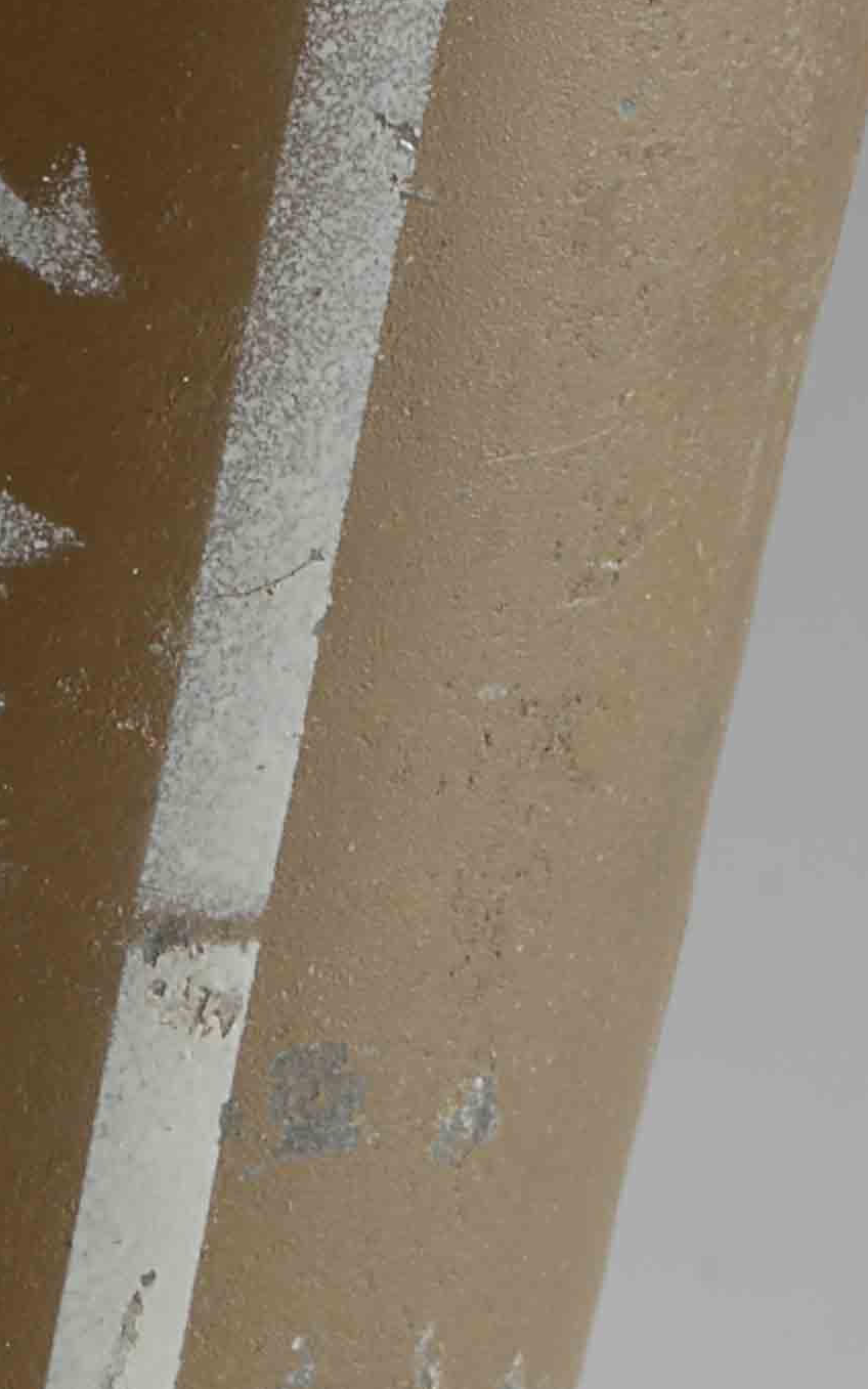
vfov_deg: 7.6
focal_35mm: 277
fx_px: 10485
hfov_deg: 4.7
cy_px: 355
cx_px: -69
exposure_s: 1/80
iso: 100
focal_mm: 50
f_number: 22
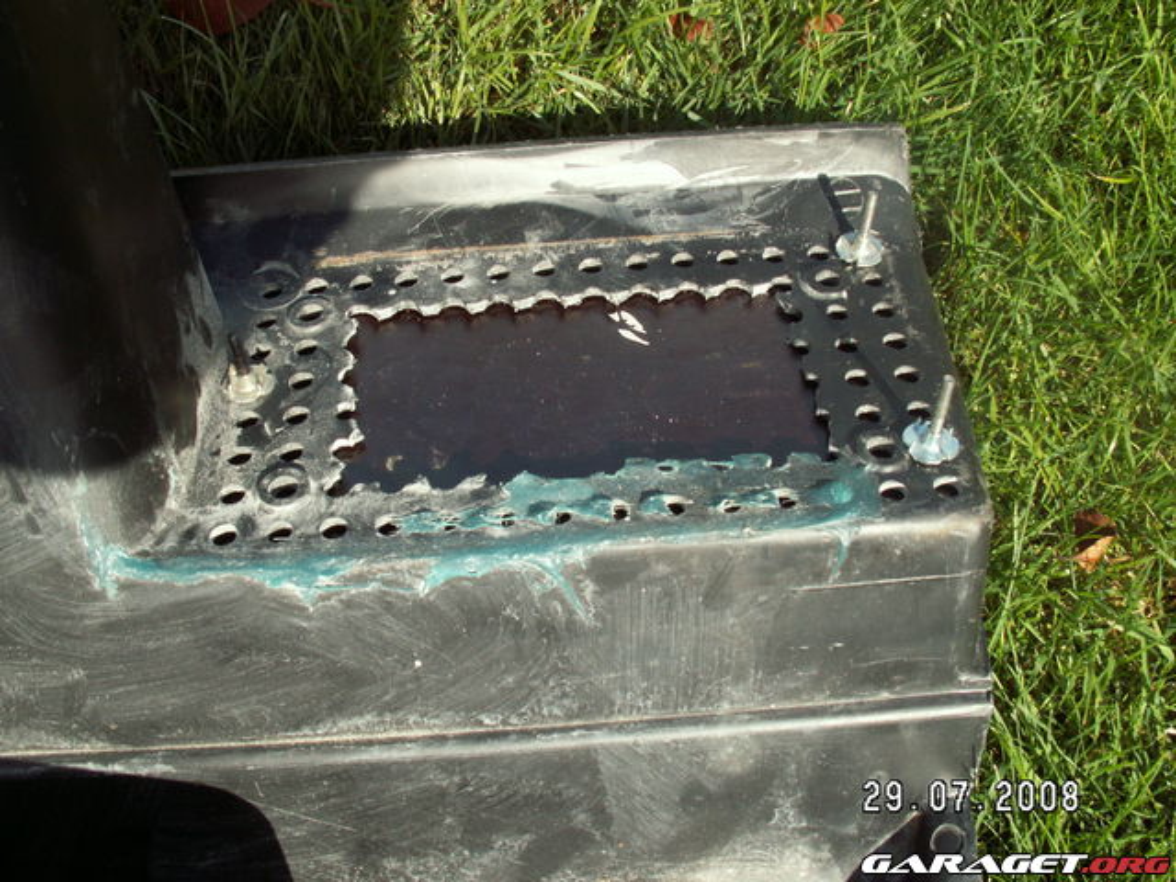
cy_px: 441
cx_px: 588
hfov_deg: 51.4
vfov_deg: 39.7
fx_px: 1223
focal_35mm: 36
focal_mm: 5.89
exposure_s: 1/160
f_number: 5.6
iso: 50
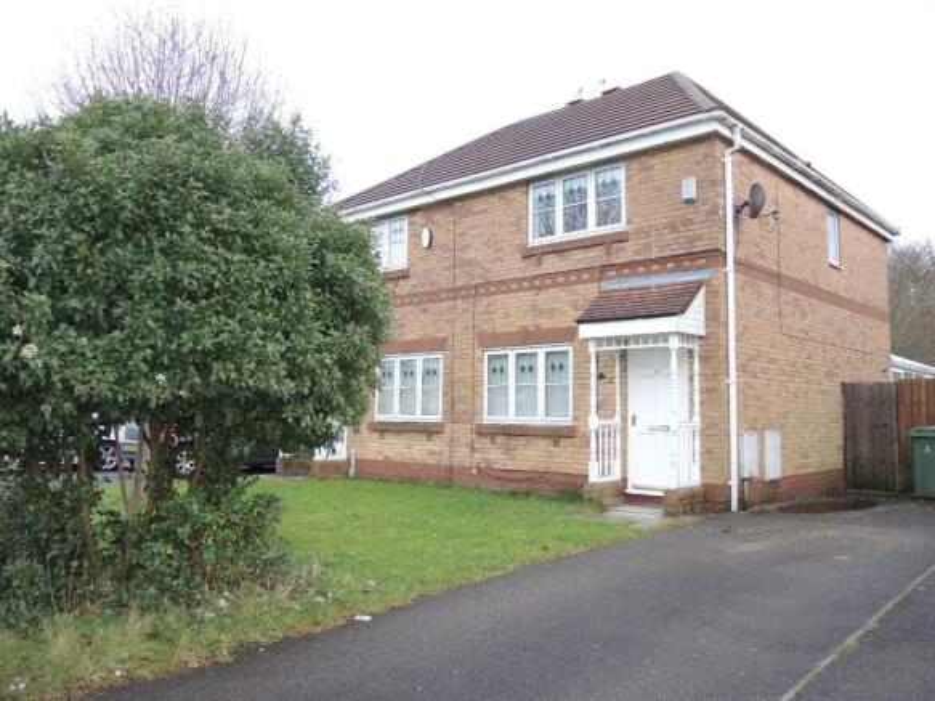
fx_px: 756
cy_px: 350
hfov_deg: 63.5
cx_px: 468
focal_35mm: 28
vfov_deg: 49.7
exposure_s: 1/500
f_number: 2
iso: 180
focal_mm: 6
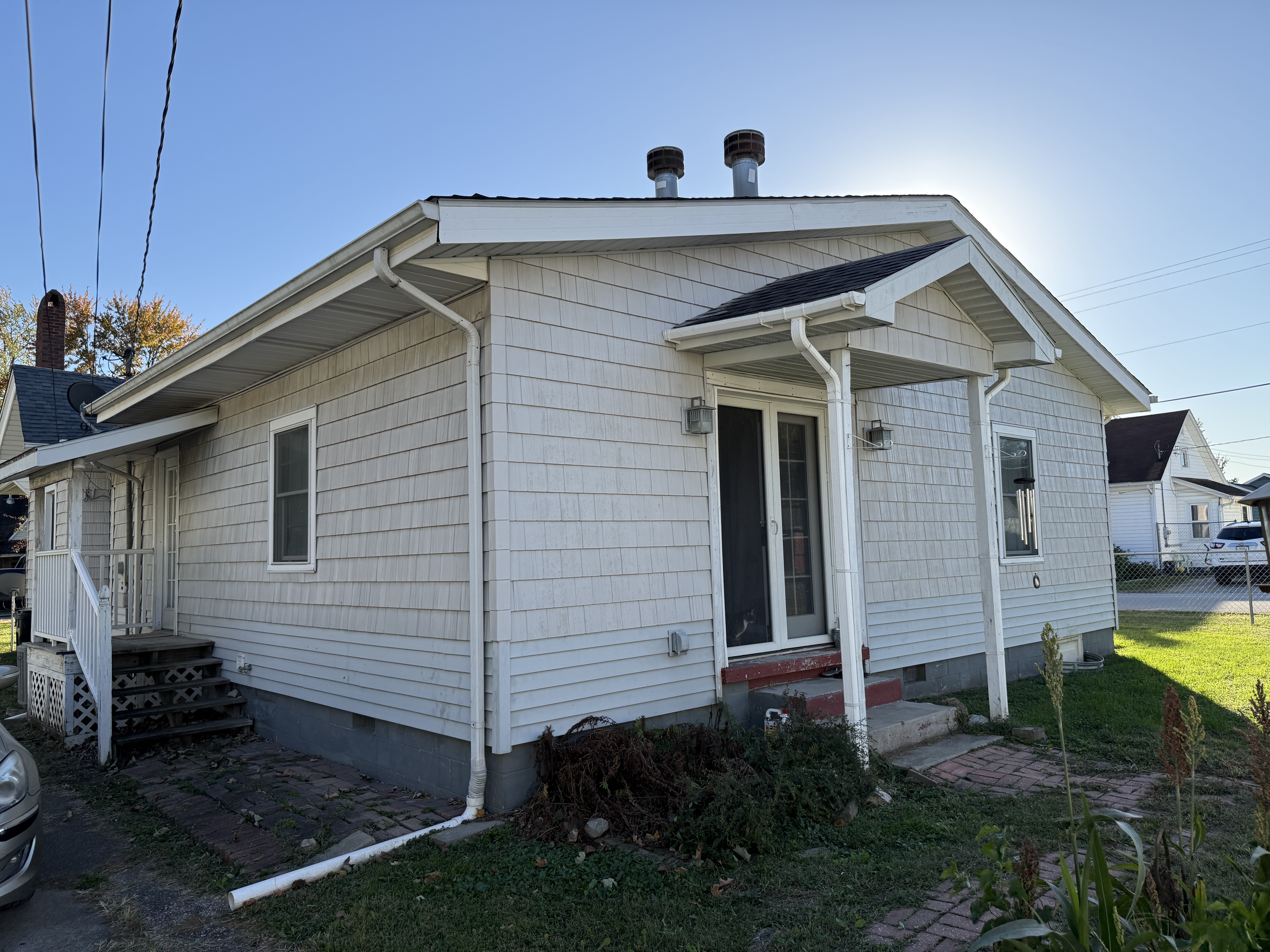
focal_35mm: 24
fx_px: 881
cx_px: 635
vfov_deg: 56.8
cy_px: 476
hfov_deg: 71.6
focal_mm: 6.76
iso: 100
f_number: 1.78
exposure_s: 1/2801
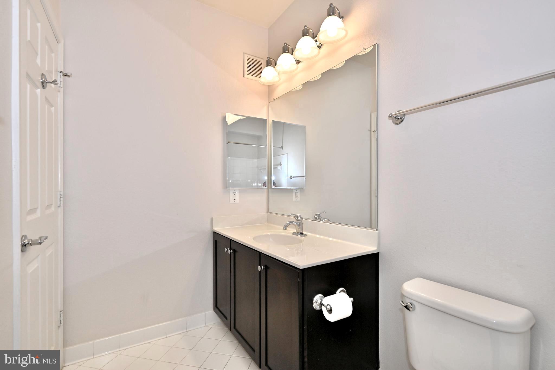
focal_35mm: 16
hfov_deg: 95.0
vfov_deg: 72.0
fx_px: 254
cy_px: 185
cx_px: 278
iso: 125
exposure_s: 1/80
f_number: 4.5
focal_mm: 16.5
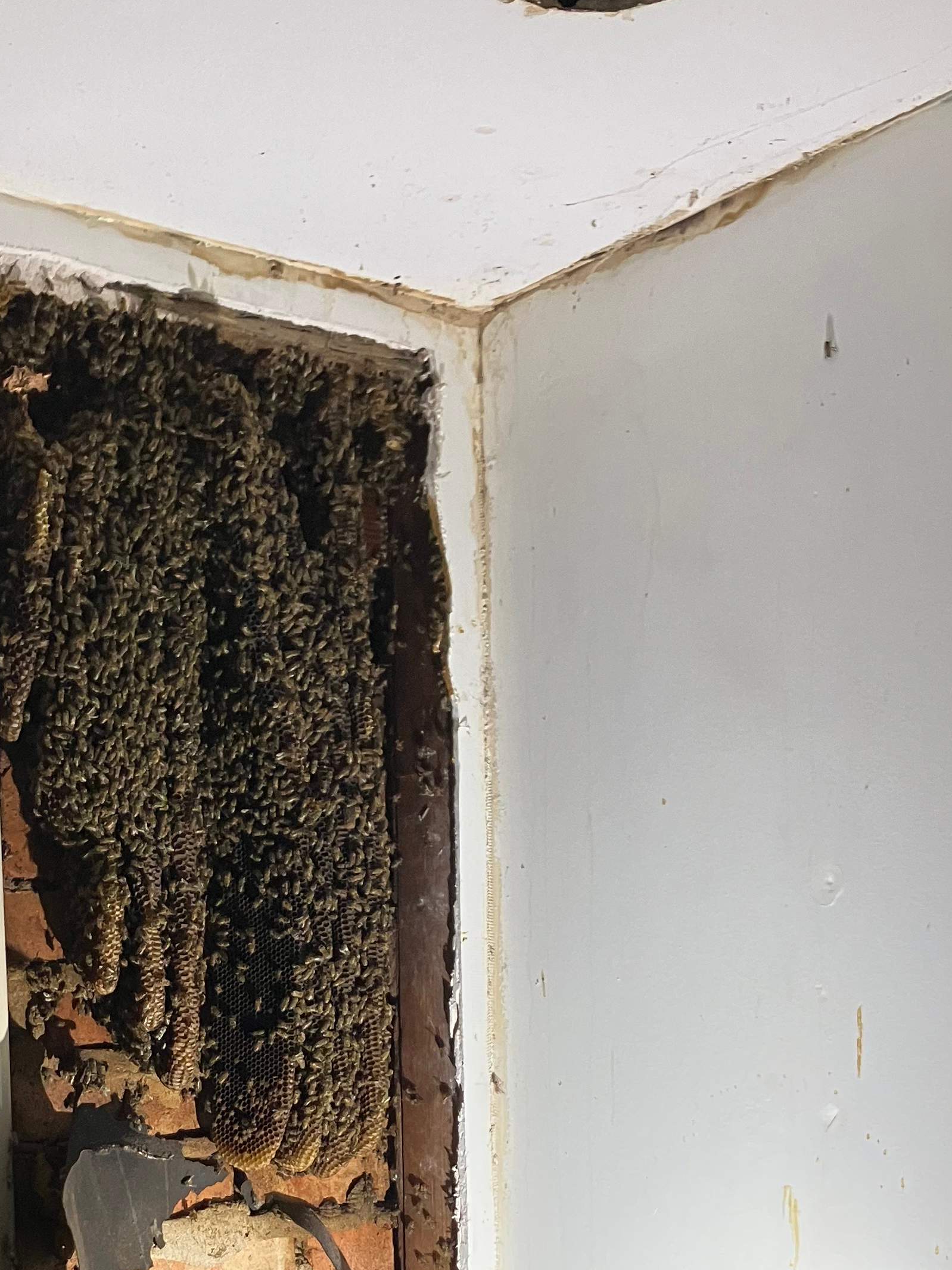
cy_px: 1094
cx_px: 181
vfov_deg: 34.5
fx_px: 1943
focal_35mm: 53
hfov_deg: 27.0
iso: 160
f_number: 1.8
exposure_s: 1/60
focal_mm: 3.99
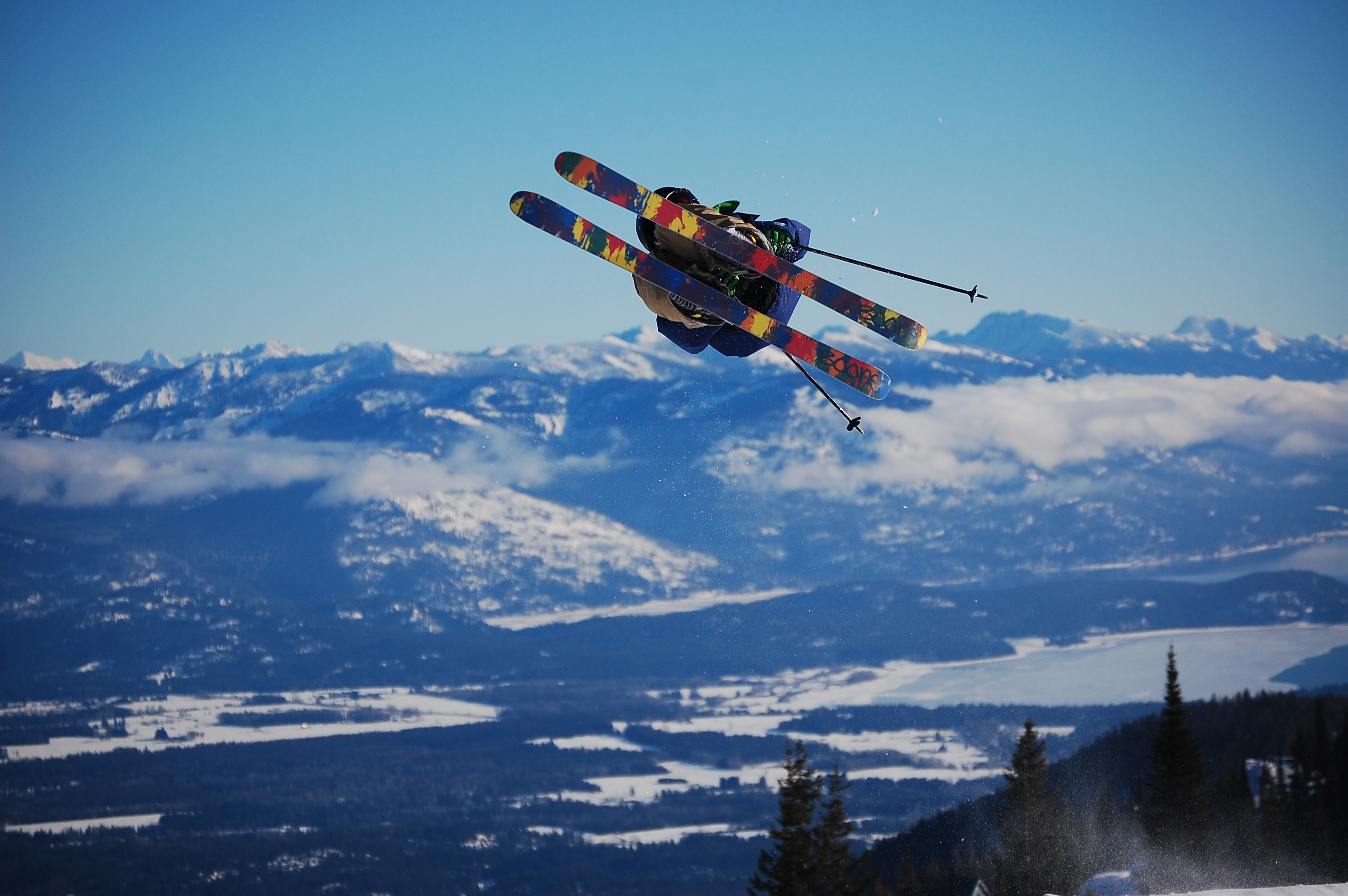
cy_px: 448
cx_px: 674
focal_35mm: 135
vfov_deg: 10.1
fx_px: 5050
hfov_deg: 15.2
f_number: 4.8
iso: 200
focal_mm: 90
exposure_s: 1/3200
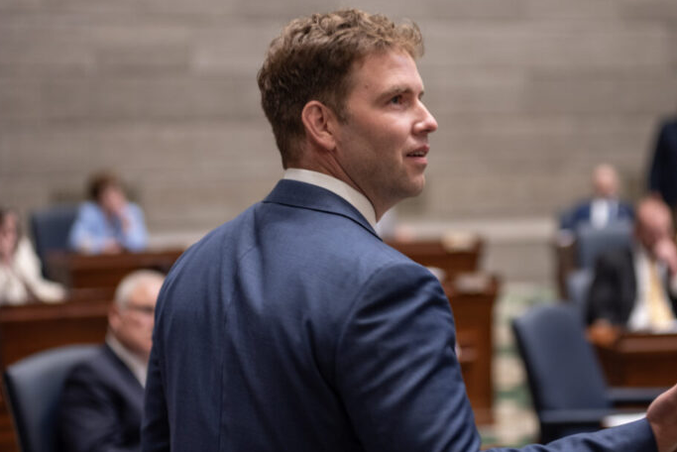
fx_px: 1693
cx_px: 375
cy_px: 213
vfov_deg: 15.2
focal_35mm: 90
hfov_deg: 22.6
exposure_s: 1/30
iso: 640
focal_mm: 80
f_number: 3.2
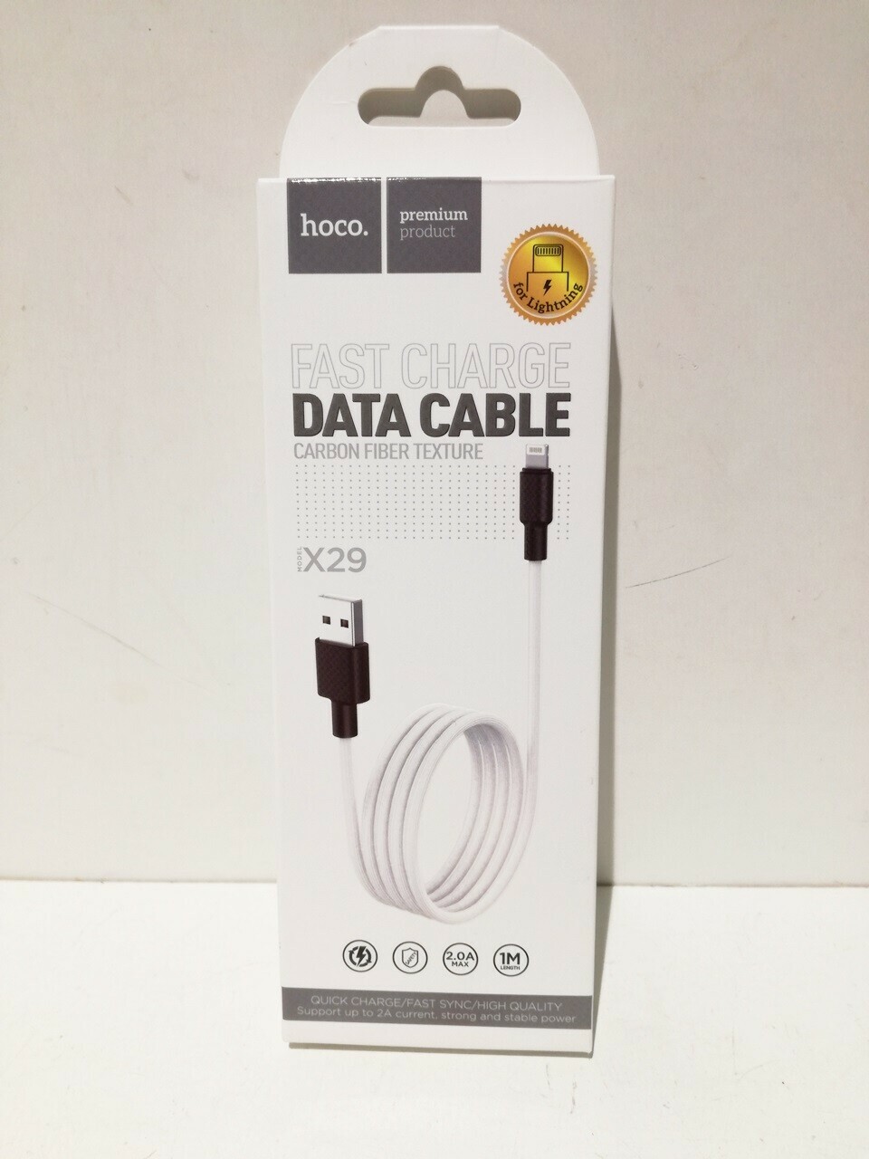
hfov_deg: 51.4
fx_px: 904
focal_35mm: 27
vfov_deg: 65.3
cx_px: 434
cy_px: 580
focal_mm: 3.79
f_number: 2
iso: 80
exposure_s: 1/30
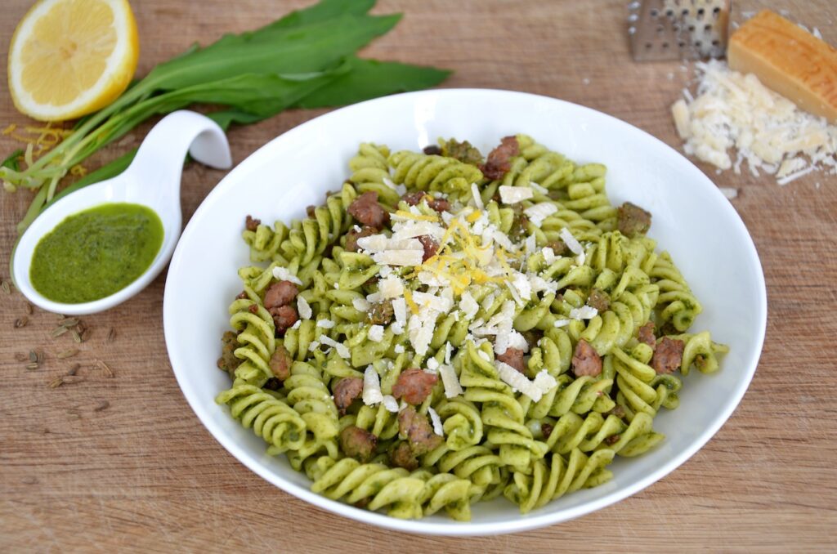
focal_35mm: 75
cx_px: 418
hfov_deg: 27.0
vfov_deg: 18.1
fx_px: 1740
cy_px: 277
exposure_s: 1/15
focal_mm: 50
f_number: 5
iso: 125
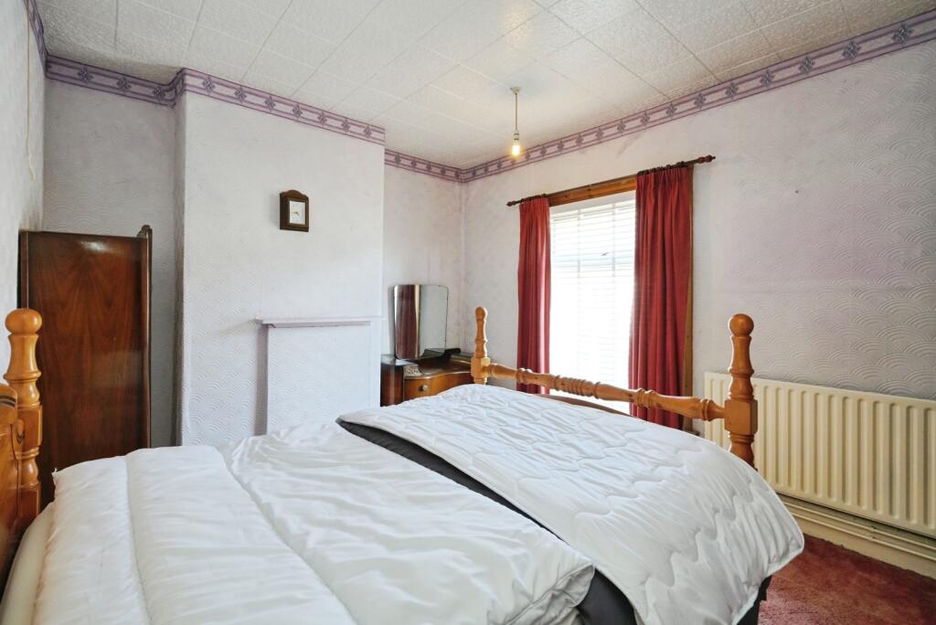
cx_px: 468
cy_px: 312
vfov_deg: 73.8
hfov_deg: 96.7
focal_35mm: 16
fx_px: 416
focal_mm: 16
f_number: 11
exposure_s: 1/15
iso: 1250
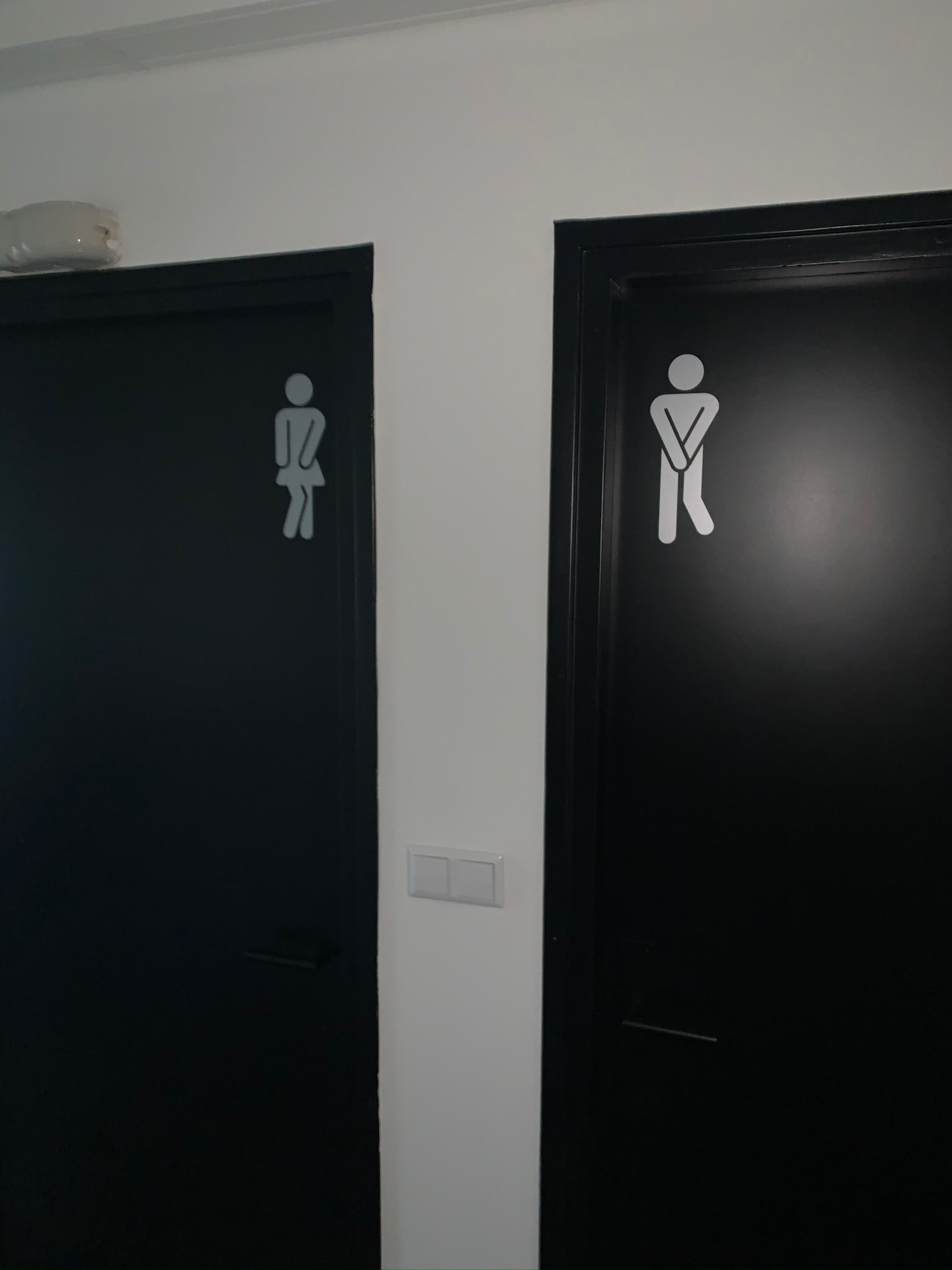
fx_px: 953
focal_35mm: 26
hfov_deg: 53.1
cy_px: 635
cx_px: 476
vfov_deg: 67.3
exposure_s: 1/4
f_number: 1.8
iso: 160
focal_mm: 4.25
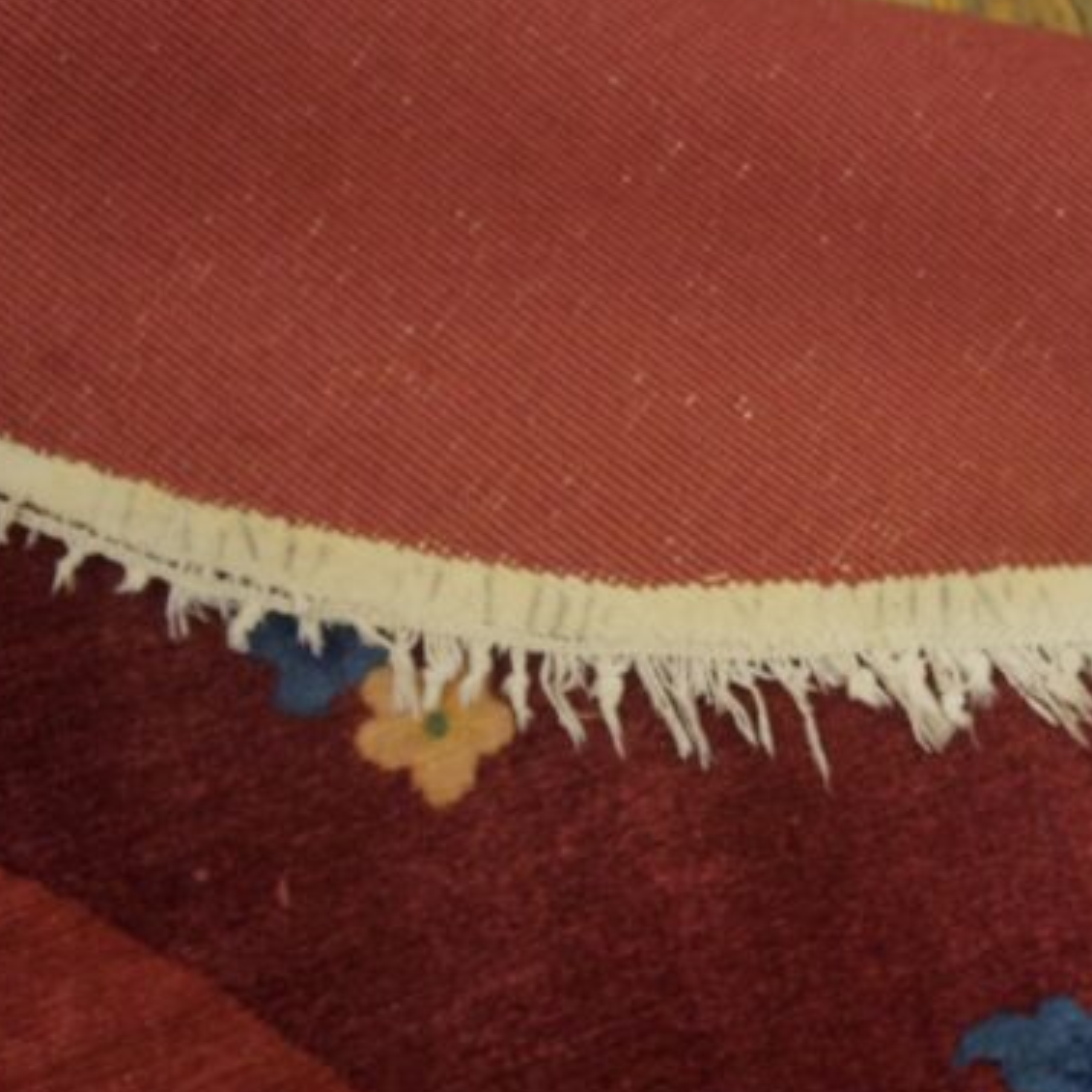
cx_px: 828
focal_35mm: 51
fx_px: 1809
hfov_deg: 32.9
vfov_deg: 33.6
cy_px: 532
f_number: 4
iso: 2500
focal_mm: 25
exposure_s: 1/160
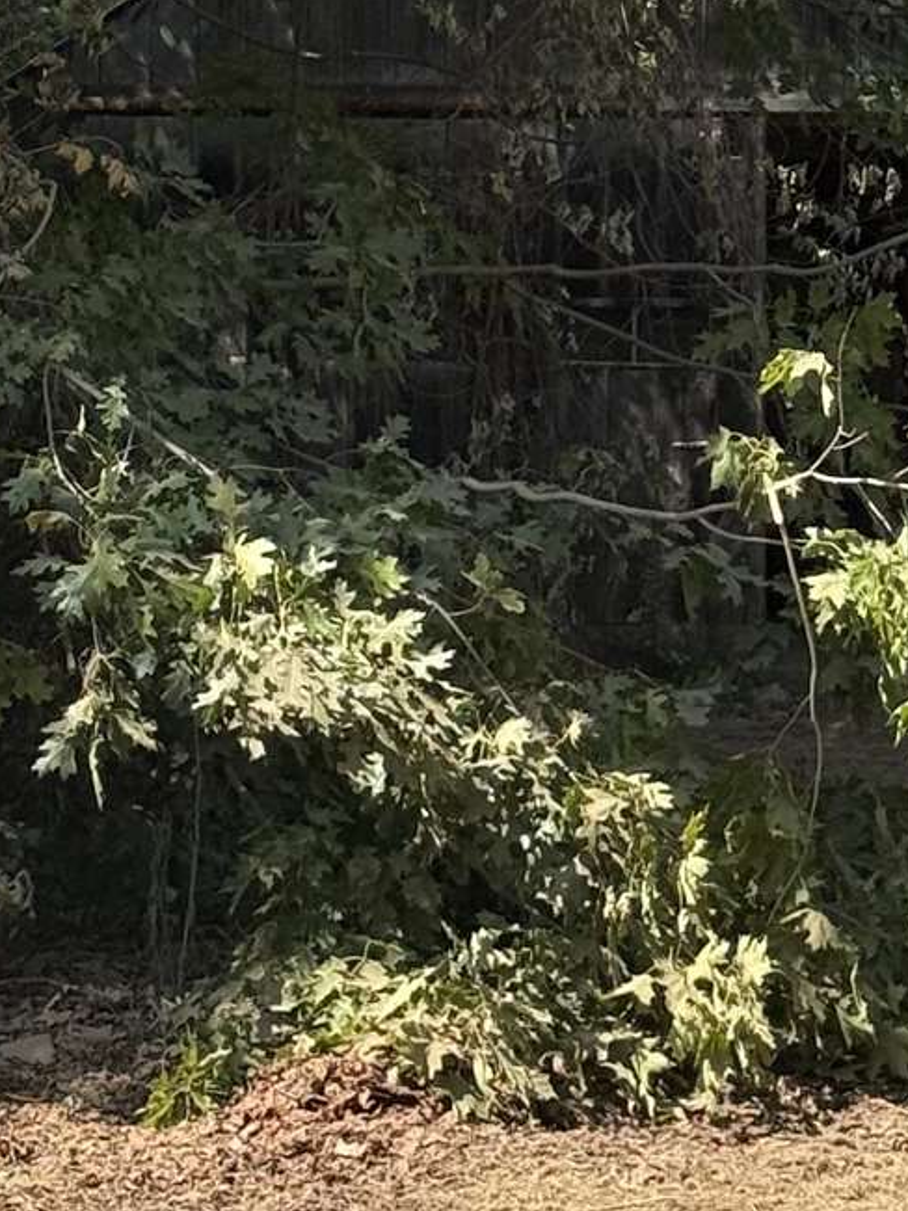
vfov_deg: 11.6
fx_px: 5948
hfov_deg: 8.6
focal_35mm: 170
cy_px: 231
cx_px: 1081
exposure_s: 1/1678
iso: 64
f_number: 1.78
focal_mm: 6.76
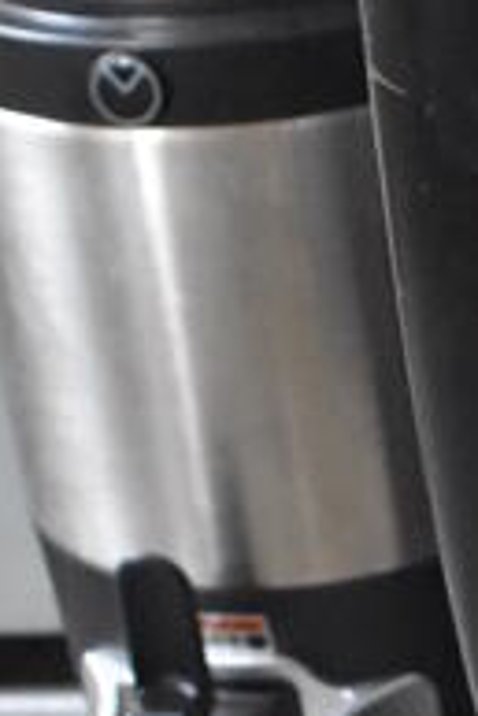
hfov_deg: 9.8
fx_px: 2545
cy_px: 388
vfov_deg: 16.0
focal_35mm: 128
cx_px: 1008
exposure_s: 1/125
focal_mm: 18
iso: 6400
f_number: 3.5
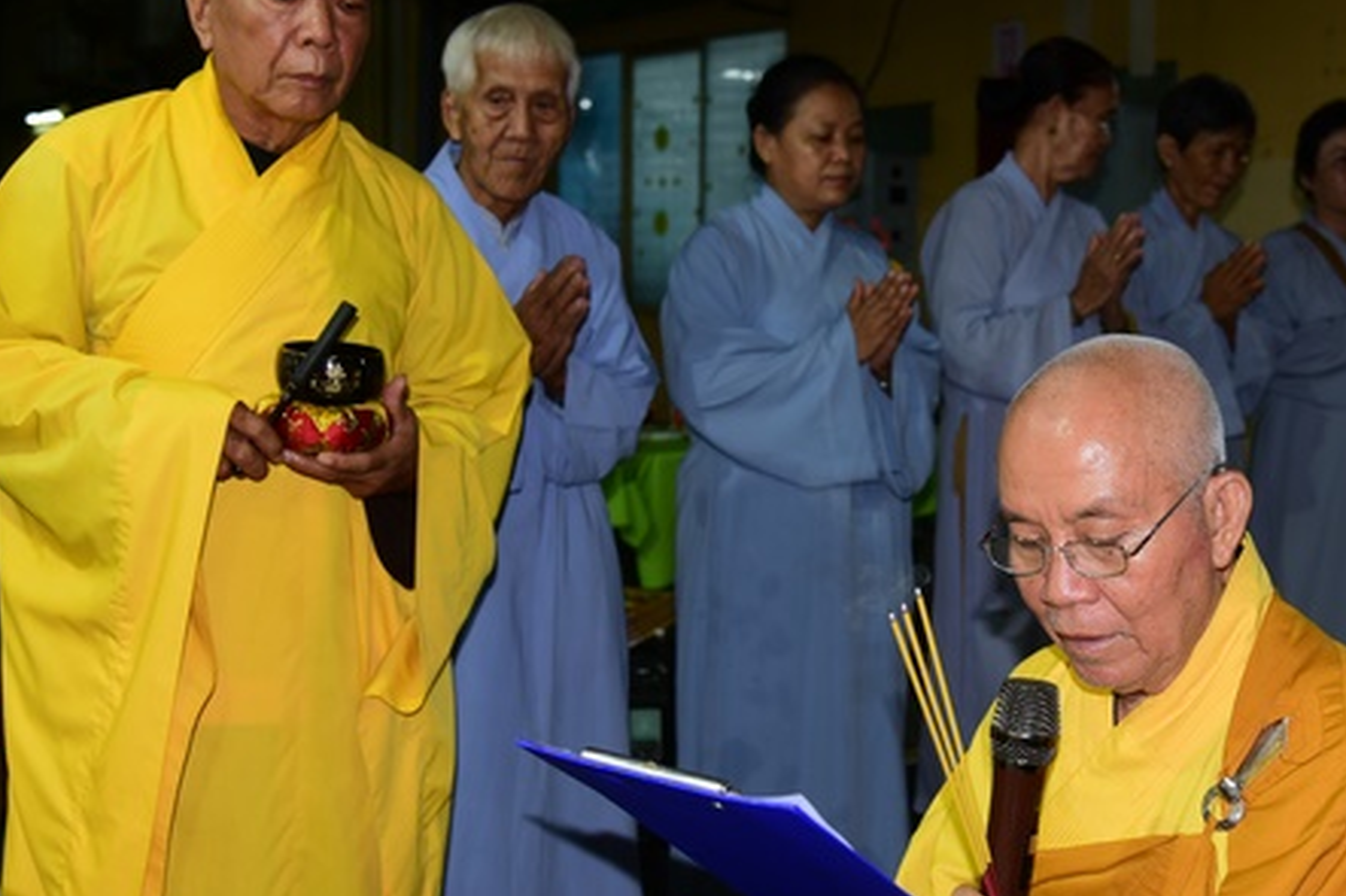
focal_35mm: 47
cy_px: 428
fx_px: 1757
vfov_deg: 28.6
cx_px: 902
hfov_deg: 41.4
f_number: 4
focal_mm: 32
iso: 320
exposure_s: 1/60
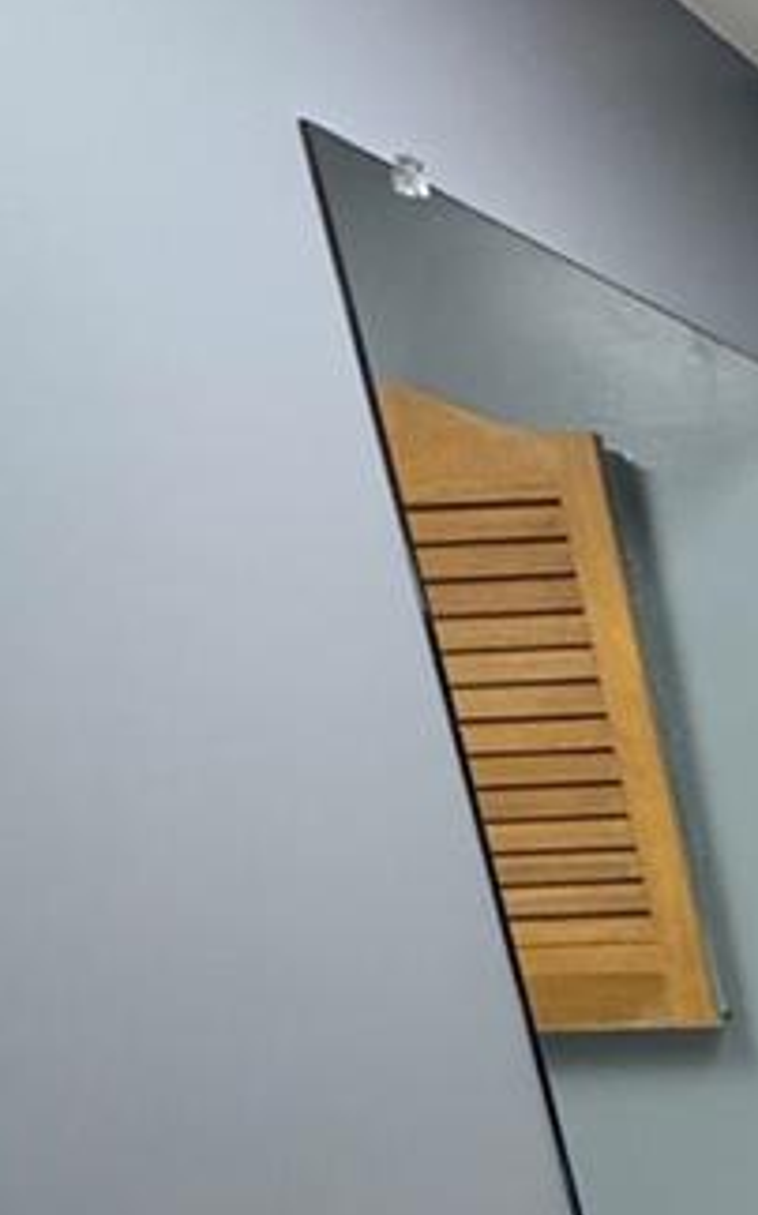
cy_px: 1575
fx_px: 1821
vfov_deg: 29.7
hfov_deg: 16.3
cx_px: 1625
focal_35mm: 55
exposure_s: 1/120
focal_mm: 2.22
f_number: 2.2
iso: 320
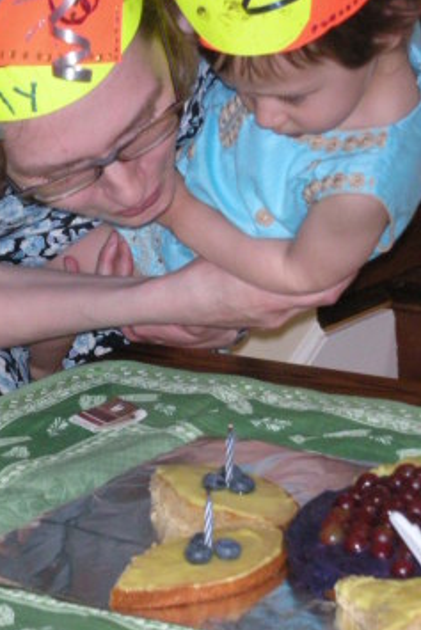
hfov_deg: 8.4
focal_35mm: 163
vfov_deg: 12.6
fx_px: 2856
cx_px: 163
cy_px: 447
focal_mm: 17.4
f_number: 5
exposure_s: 1/120
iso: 399
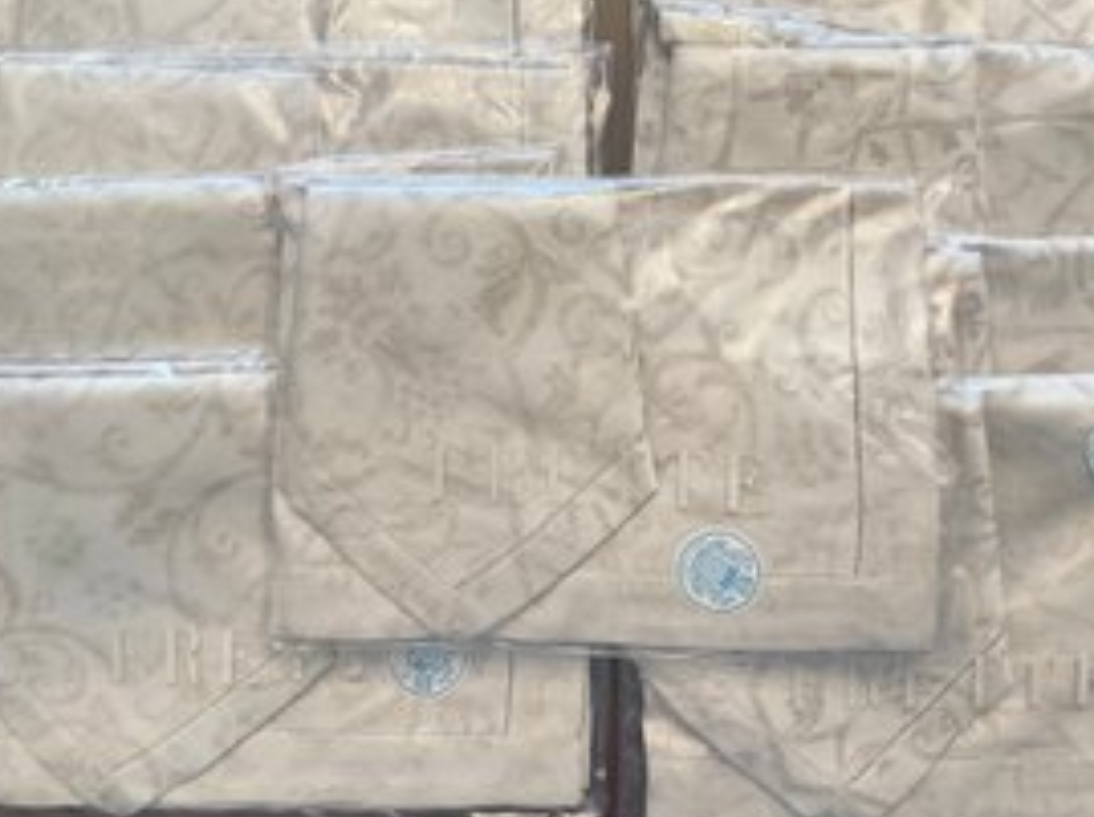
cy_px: 360
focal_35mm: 37
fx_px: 1168
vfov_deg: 38.5
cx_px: 636
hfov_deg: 50.0
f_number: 1.8
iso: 100
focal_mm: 3
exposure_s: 1/60
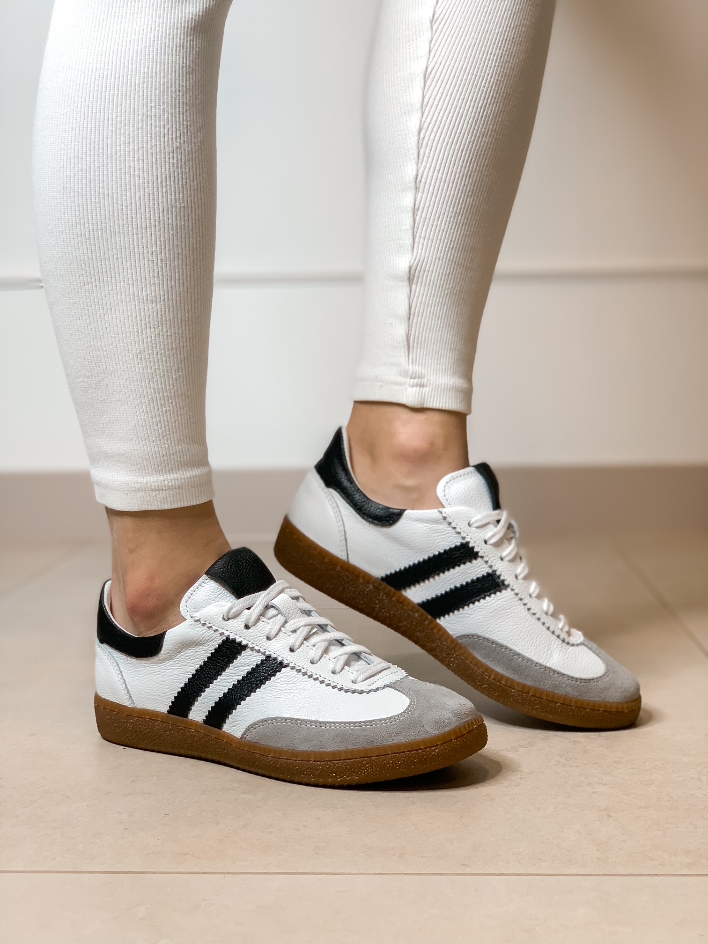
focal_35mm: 52
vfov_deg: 36.8
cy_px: 472
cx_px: 354
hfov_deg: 28.0
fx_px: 1418
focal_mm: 6
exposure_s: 1/50
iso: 64
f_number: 2.4
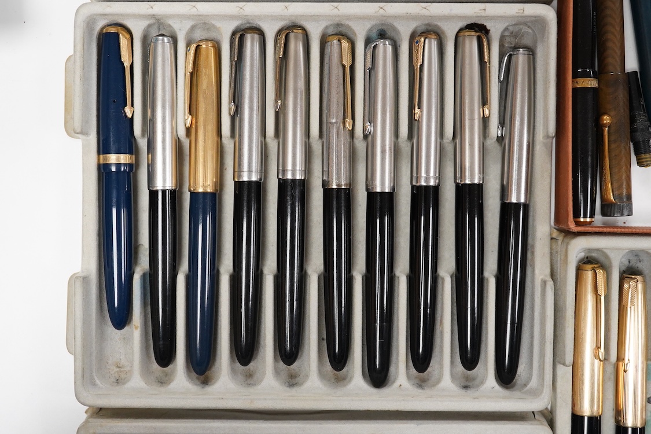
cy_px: 217
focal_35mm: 45
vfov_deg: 29.9
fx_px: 814
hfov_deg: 43.6
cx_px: 326
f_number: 13
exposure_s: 1/100
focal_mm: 30
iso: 2500
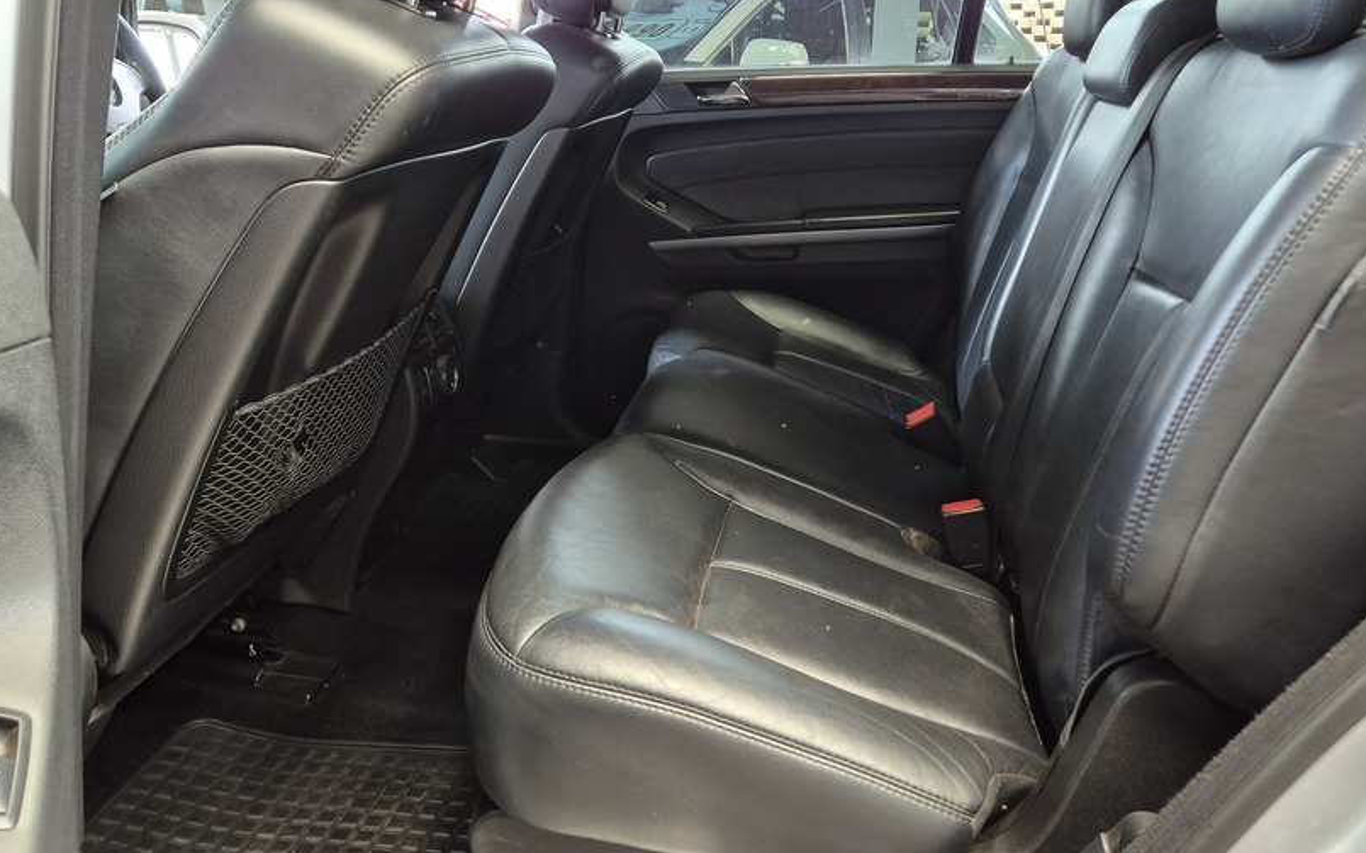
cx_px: 725
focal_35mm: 31
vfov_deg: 40.3
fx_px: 1154
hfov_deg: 61.2
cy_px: 310
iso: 400
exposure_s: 1/100
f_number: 1.8
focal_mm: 5.4
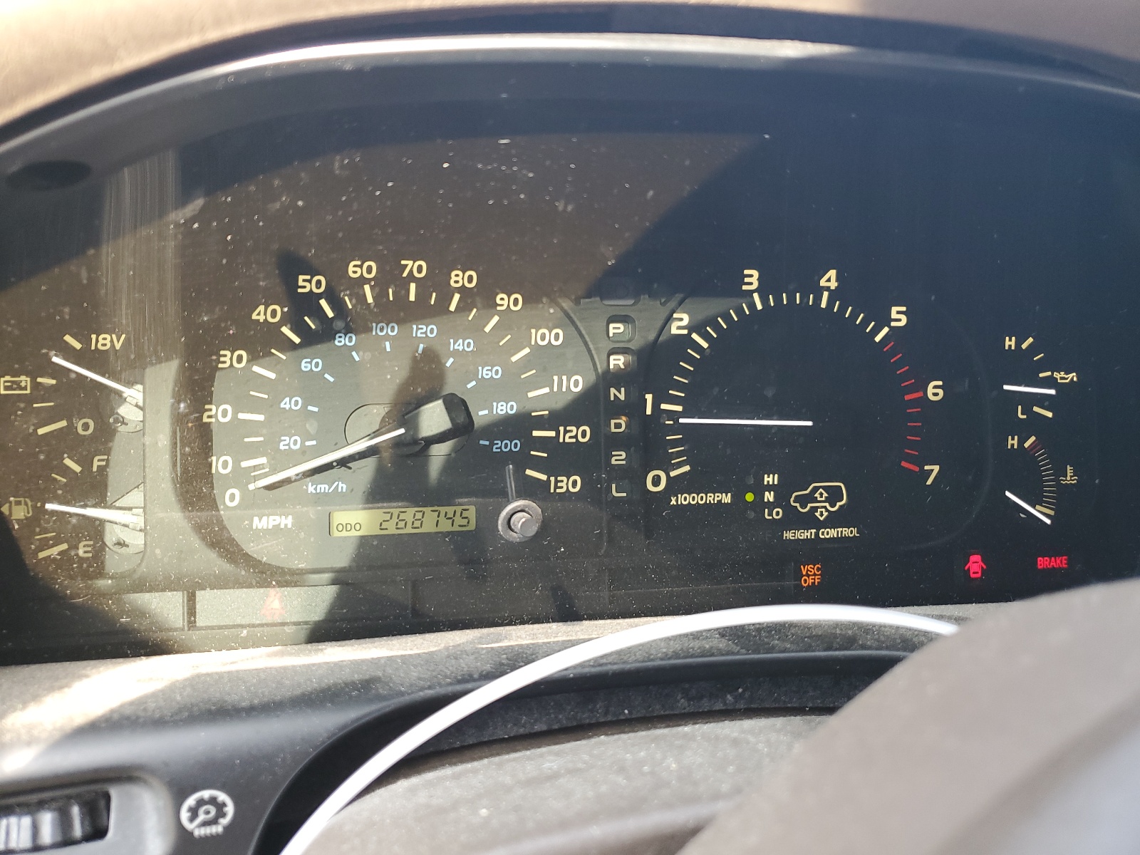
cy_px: 428
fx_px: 856
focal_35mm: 26
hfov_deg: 67.3
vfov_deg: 53.1
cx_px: 570
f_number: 1.5
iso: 72
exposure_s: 1/60.2
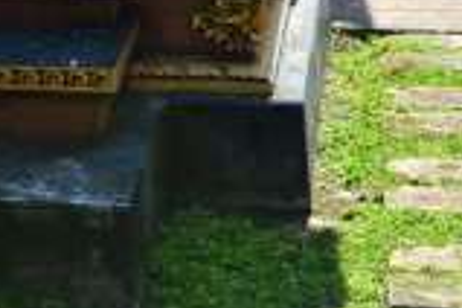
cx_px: 116
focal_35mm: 121
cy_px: -450
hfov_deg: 16.8
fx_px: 1553
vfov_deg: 9.9
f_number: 6.3
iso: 100
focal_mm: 24
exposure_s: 1/160
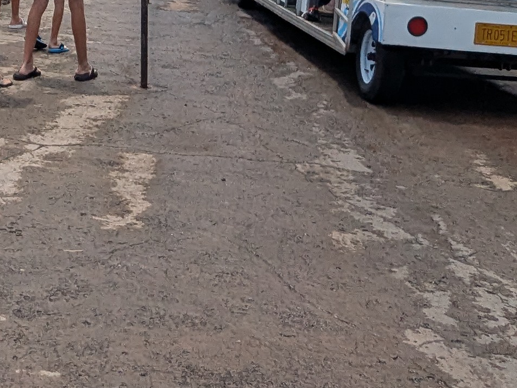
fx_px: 1016
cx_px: 25
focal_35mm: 68
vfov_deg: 20.3
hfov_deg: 27.3
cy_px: -76
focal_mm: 2.35
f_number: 2.2
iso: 64
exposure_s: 1/3571
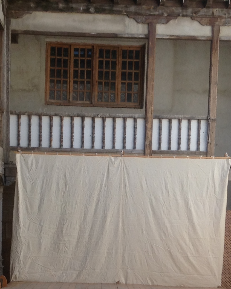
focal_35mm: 79
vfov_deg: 23.6
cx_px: 95
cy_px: 249
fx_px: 675
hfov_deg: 19.4
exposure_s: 1/322
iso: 25
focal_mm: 3.3
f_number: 2.4
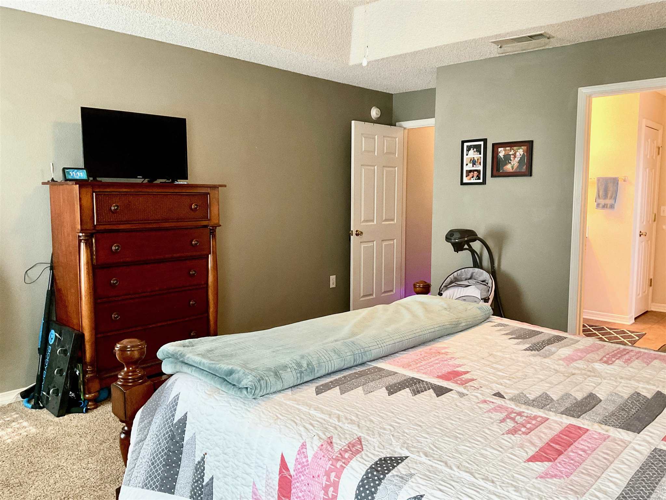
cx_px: 333
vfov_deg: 48.2
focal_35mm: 29
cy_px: 250
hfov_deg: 61.7
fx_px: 558
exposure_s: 1/60
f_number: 1.8
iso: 160
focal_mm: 3
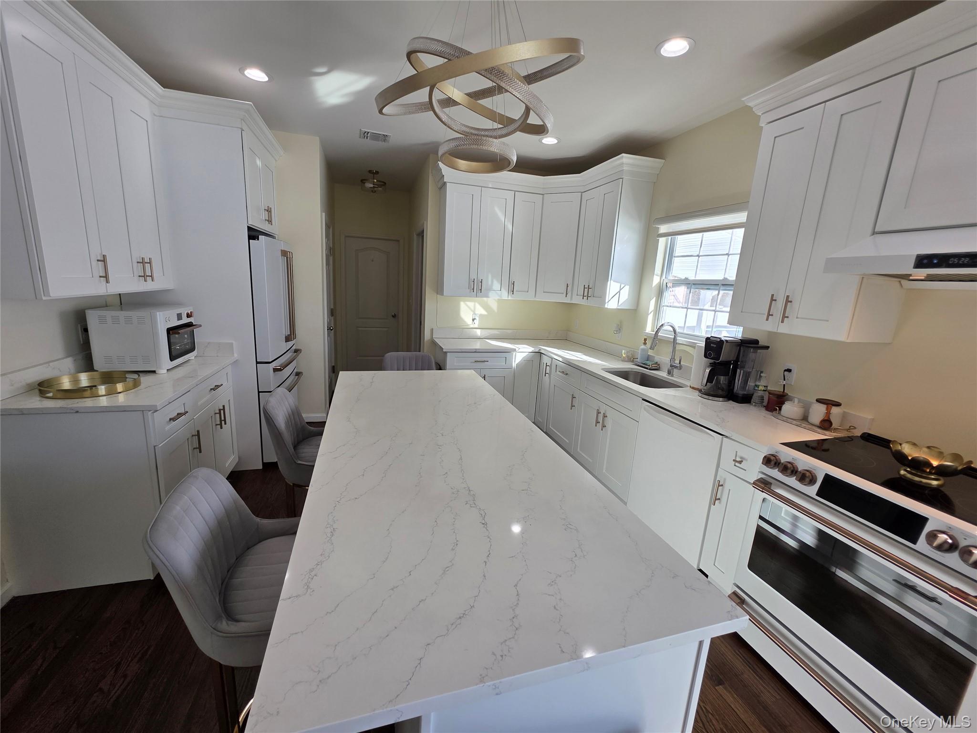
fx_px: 367
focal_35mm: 13
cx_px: 488
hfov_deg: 106.2
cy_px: 366
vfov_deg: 89.9
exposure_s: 1/120
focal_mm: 2.2
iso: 25
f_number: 1.9
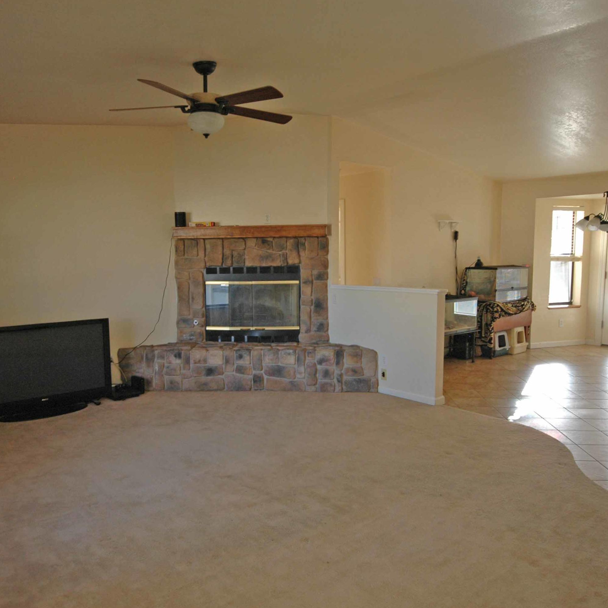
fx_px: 537
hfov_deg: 59.0
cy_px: 305
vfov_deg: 59.1
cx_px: 287
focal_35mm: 27
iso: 400
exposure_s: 1/80
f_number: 5
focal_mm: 14
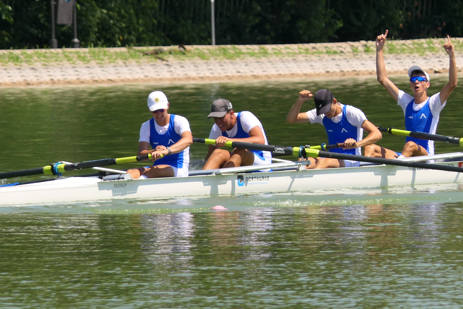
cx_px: 232
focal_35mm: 960
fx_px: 12346
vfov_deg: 1.4
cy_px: 154
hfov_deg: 2.1
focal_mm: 176
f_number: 4.5
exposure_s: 1/640
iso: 125
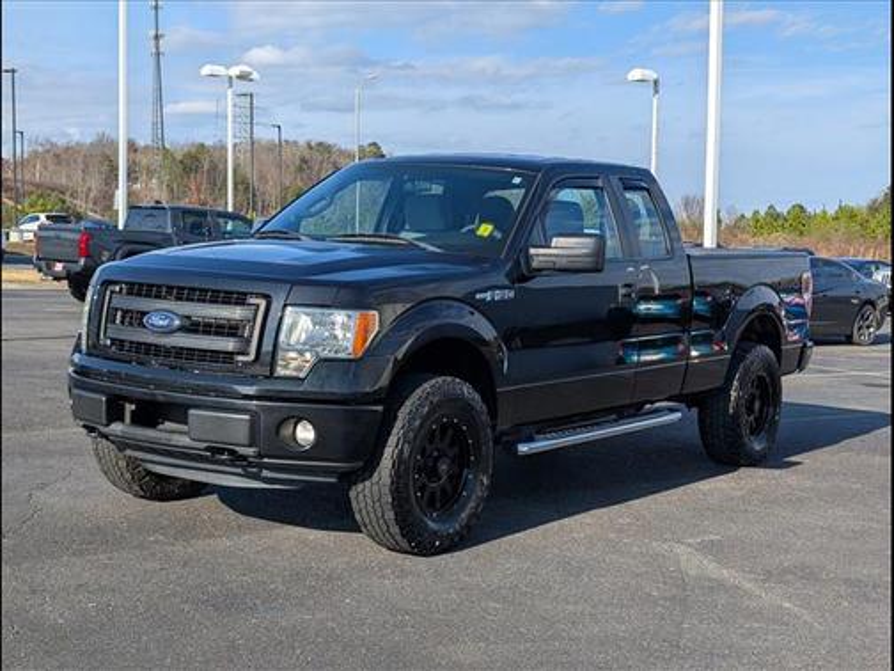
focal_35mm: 49
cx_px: 447
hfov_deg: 38.9
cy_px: 336
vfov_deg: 29.7
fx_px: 1265
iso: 20
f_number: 1.68
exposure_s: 1/1111
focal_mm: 6.9
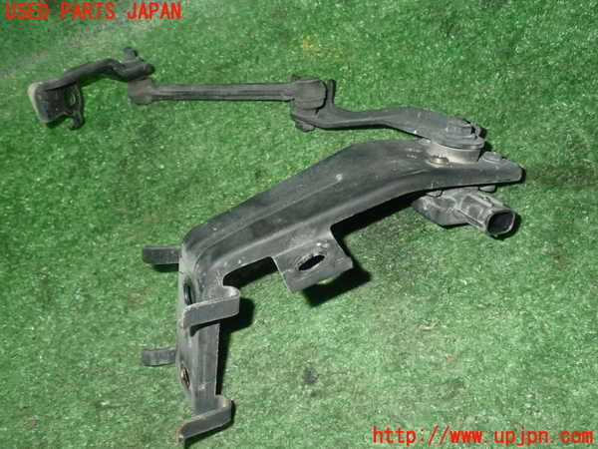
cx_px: 299
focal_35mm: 36
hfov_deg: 51.4
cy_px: 224
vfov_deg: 39.7
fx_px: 622
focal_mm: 6.37
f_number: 7.1
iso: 800
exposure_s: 1/40
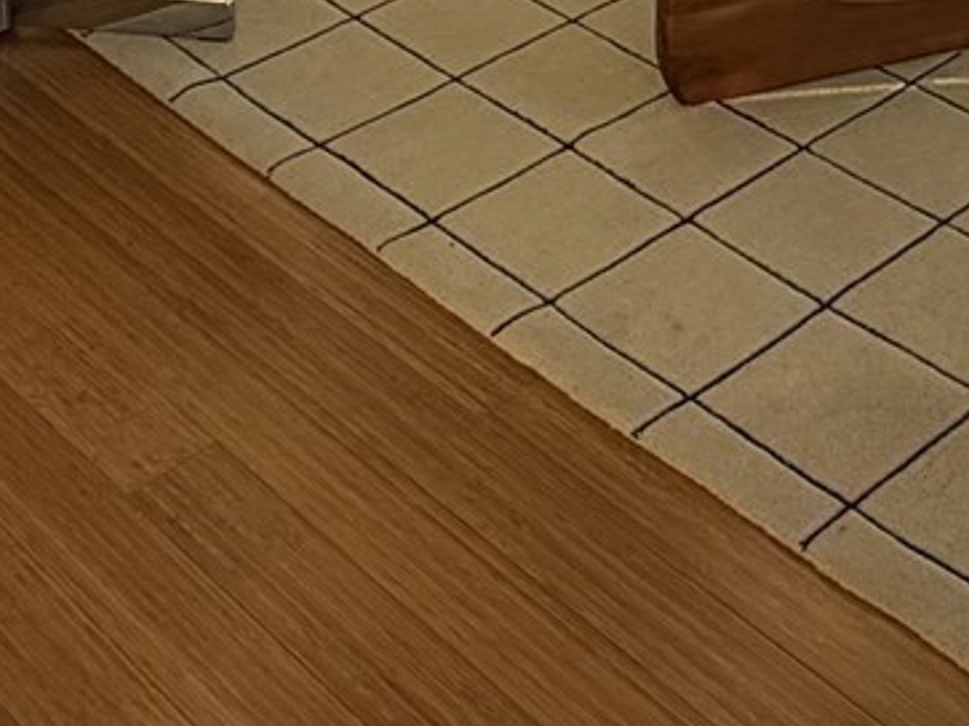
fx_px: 2211
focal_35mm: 79
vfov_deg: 14.0
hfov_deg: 24.5
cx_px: 713
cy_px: -932
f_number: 2.2
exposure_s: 1/502
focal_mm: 2.22
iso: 40
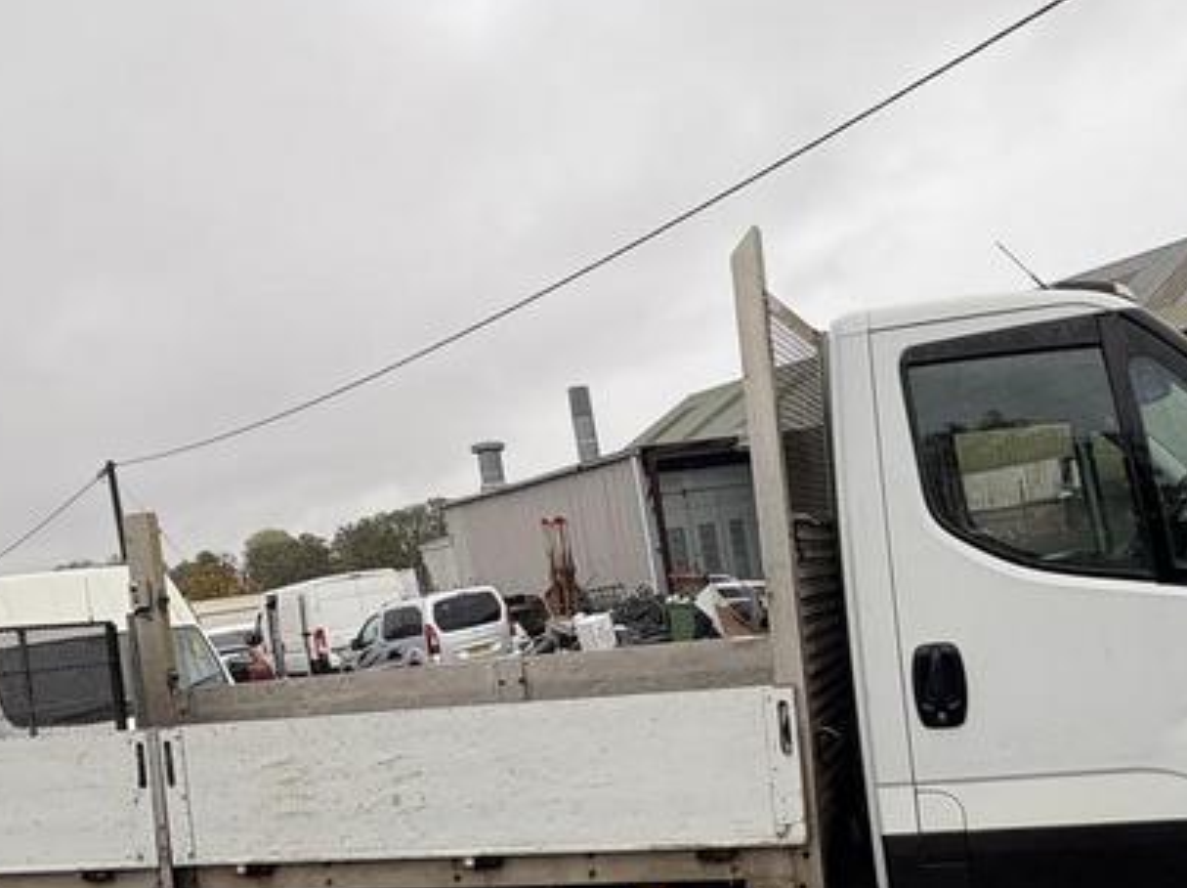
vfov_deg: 44.8
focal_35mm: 31
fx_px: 1062
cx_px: 800
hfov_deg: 57.0
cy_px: 577
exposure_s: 1/289
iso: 40
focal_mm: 2.22
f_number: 2.2
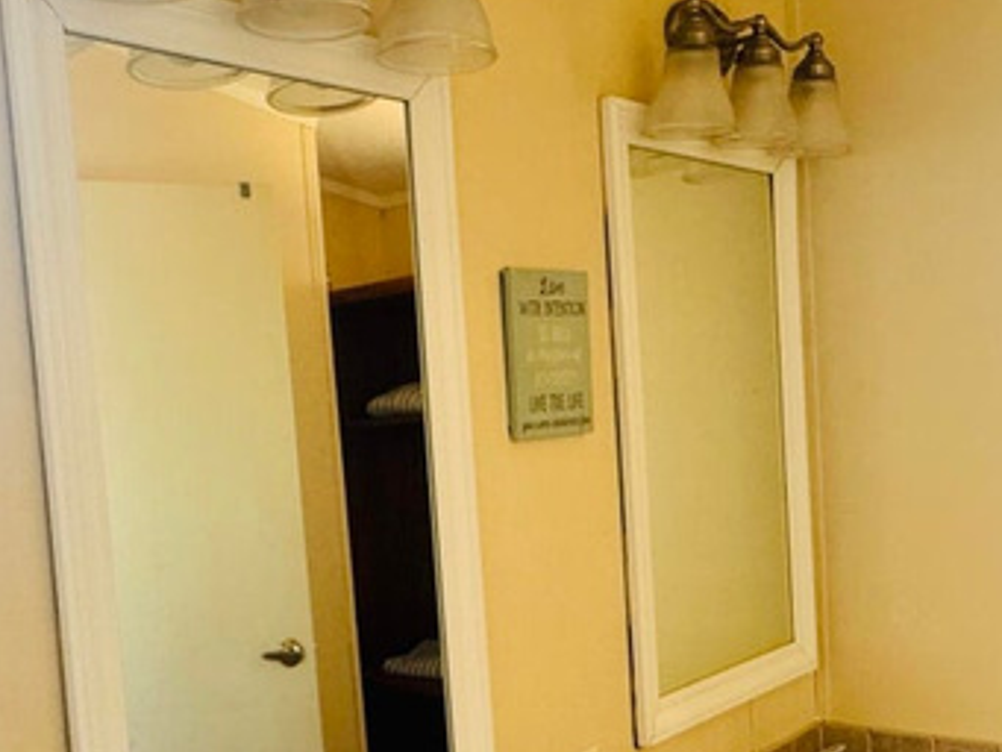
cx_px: 400
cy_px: 496
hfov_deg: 44.5
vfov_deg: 34.1
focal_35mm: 42
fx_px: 1216
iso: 250
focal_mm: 2.22
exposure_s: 1/60
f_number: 2.2
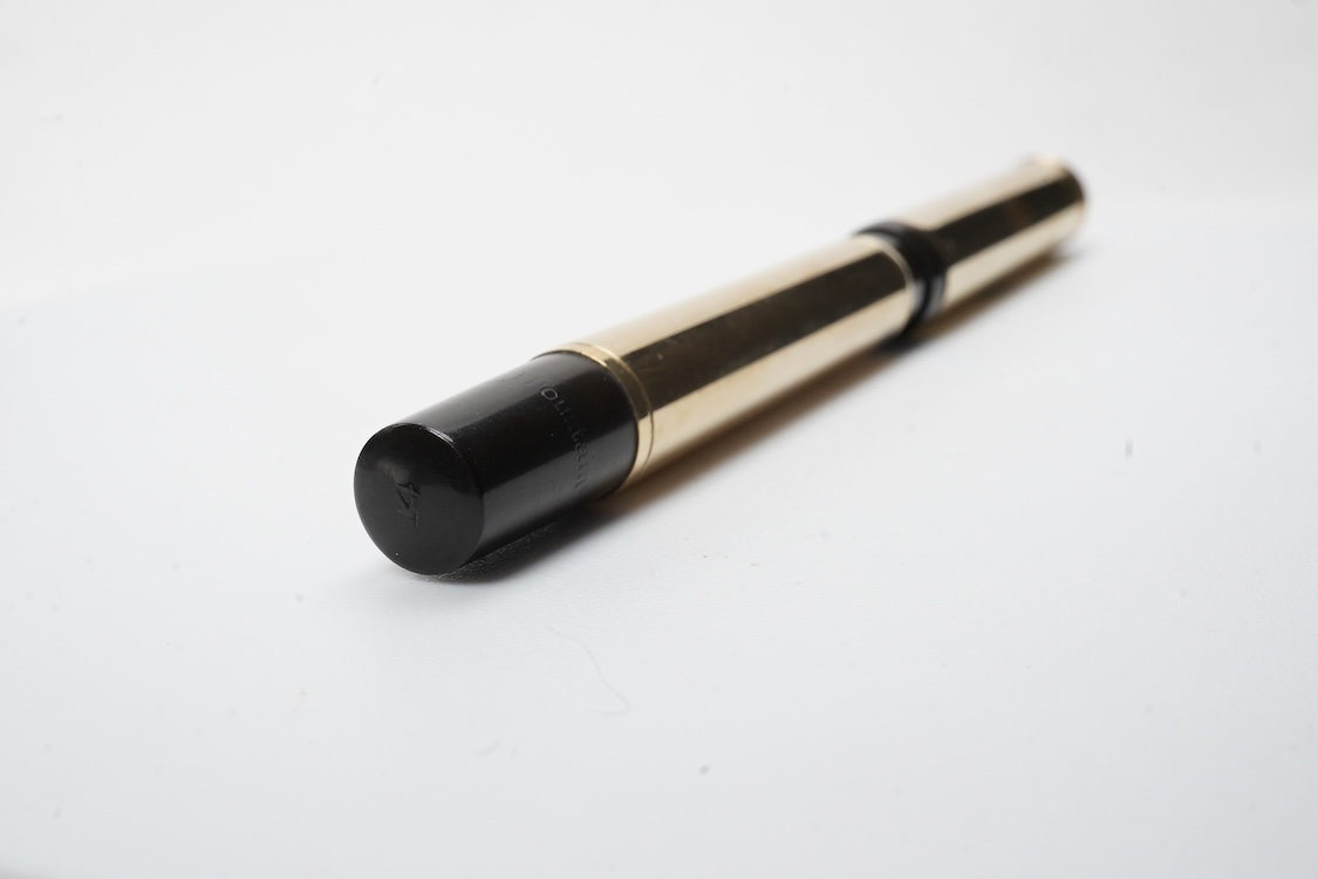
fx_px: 1647
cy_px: 440
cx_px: 659
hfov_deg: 43.6
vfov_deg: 29.9
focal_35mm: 45
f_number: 18
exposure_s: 1/100
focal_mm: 30
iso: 1000
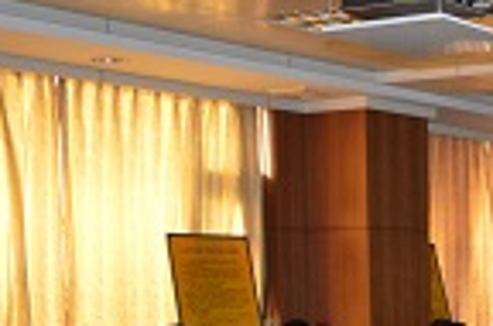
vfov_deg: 14.1
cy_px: 381
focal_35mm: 94
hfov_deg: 18.6
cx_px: 791
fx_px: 1283
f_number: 3.5
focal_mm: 18
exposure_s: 1/60
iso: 900
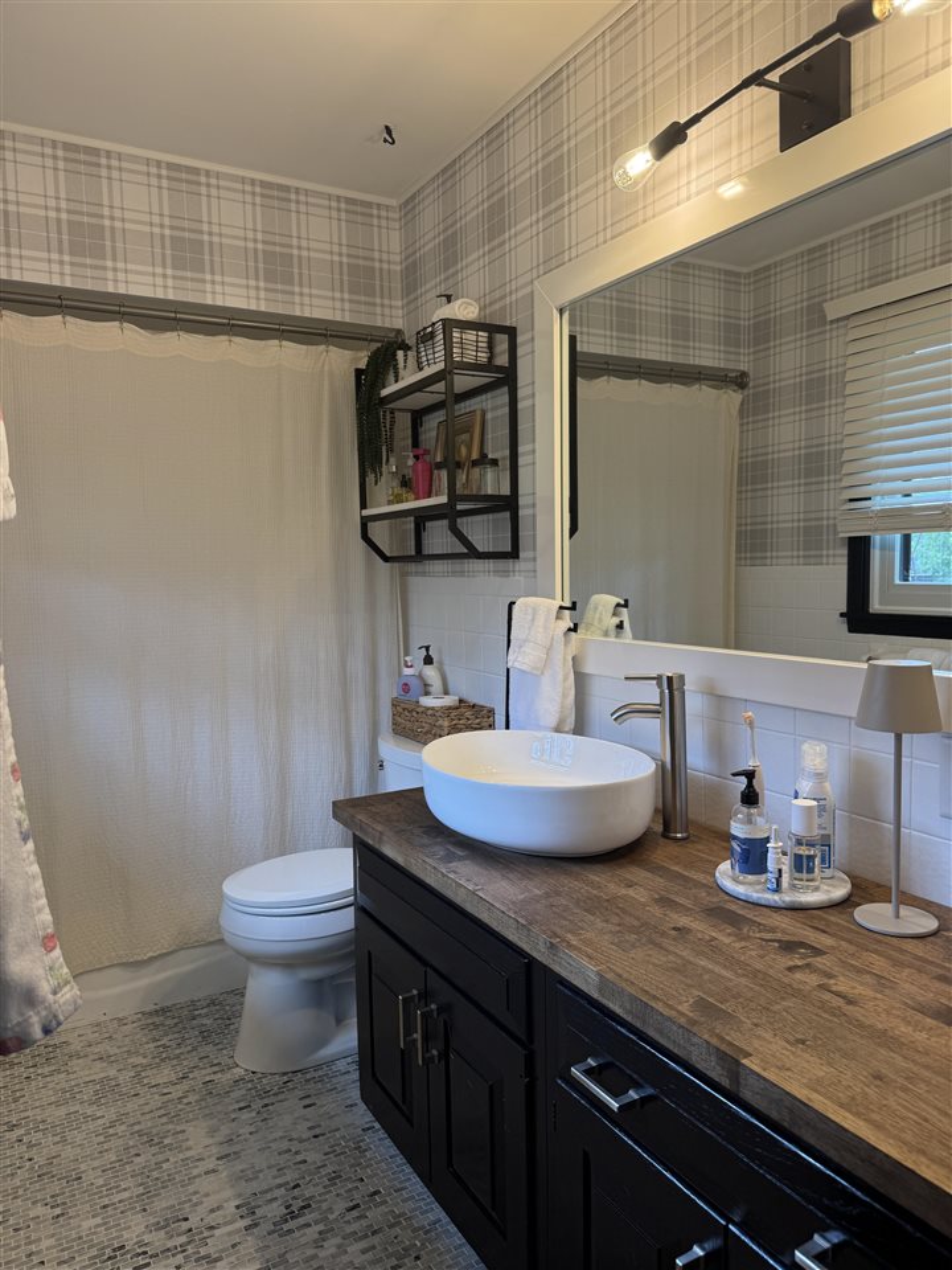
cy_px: 635
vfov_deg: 71.6
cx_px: 476
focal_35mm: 24
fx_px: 880
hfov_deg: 56.8
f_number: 1.78
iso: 64
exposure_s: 1/120
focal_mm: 6.76
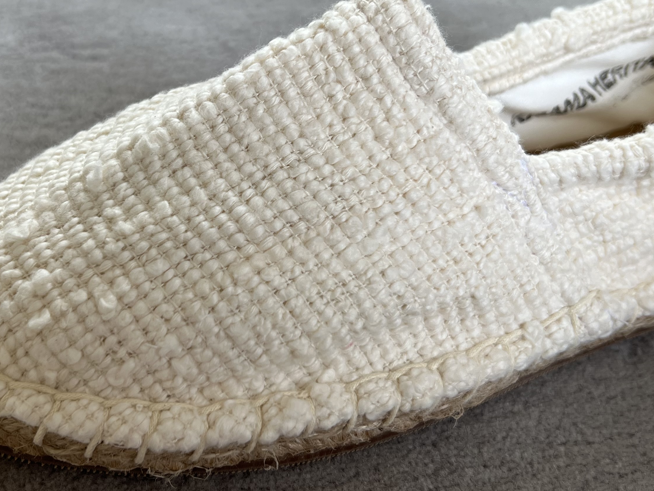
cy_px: 202
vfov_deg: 30.8
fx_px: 888
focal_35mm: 47
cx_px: 248
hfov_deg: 40.2
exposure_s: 1/148
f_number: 1.5
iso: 32
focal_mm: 5.7
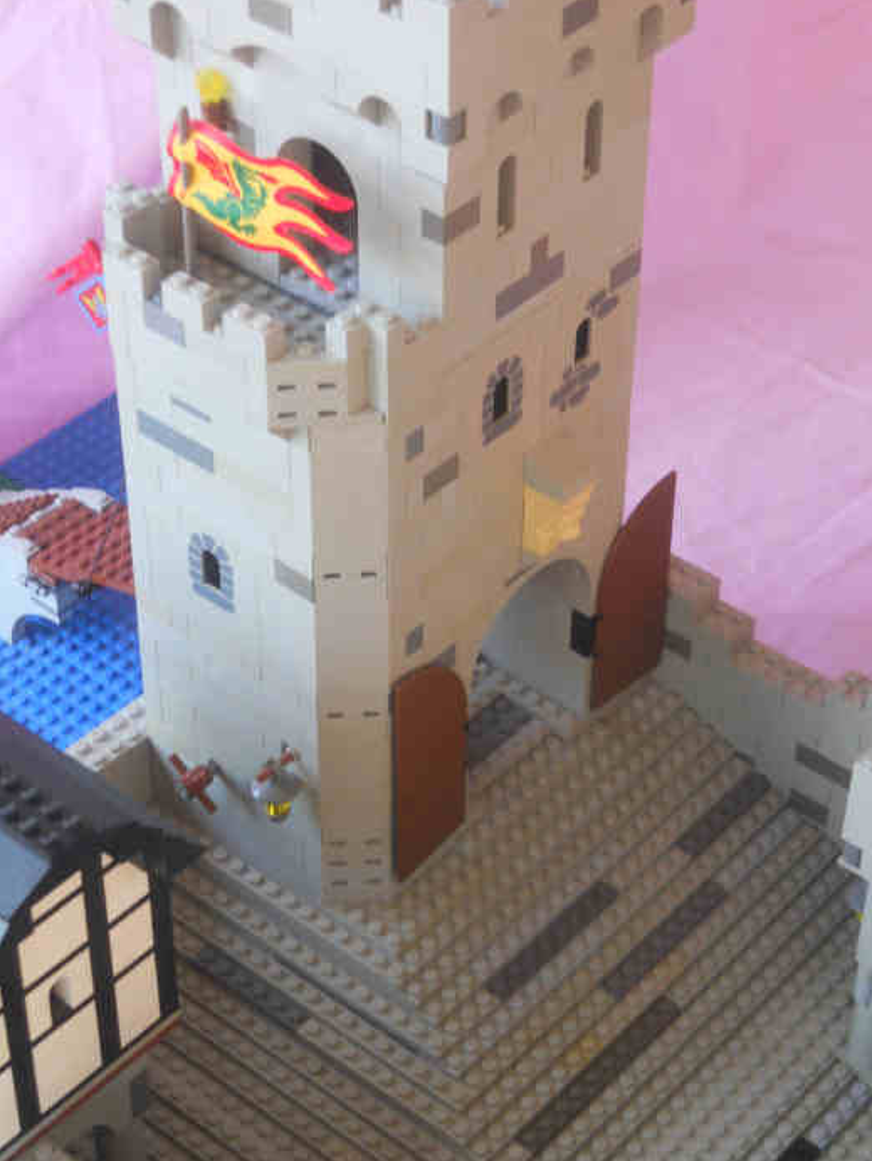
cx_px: 438
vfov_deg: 24.4
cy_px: 571
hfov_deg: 18.5
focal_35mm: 80
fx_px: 2685
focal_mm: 12.71
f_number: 4.4
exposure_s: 1/30
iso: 200
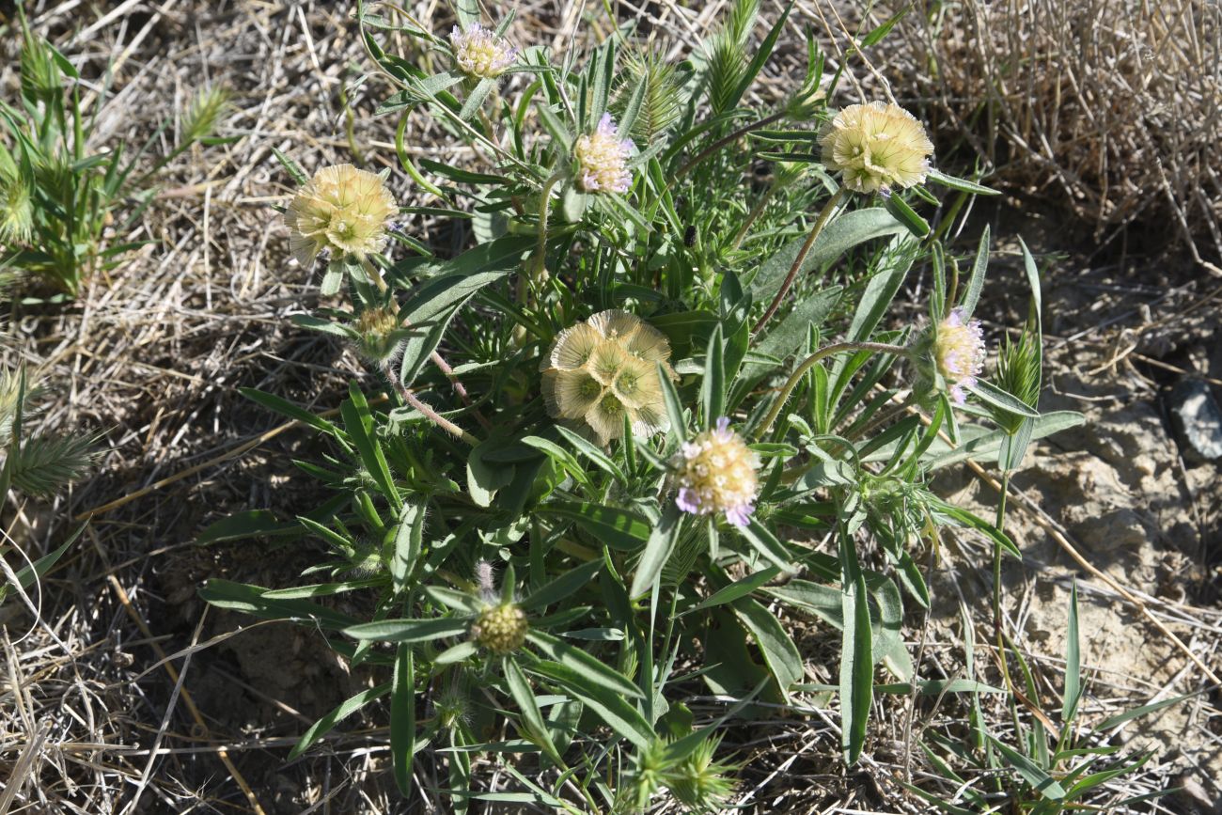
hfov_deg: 36.2
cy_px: 408
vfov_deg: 24.6
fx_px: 1867
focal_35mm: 55
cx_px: 611
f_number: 11
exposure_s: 1/125
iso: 125
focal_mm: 55
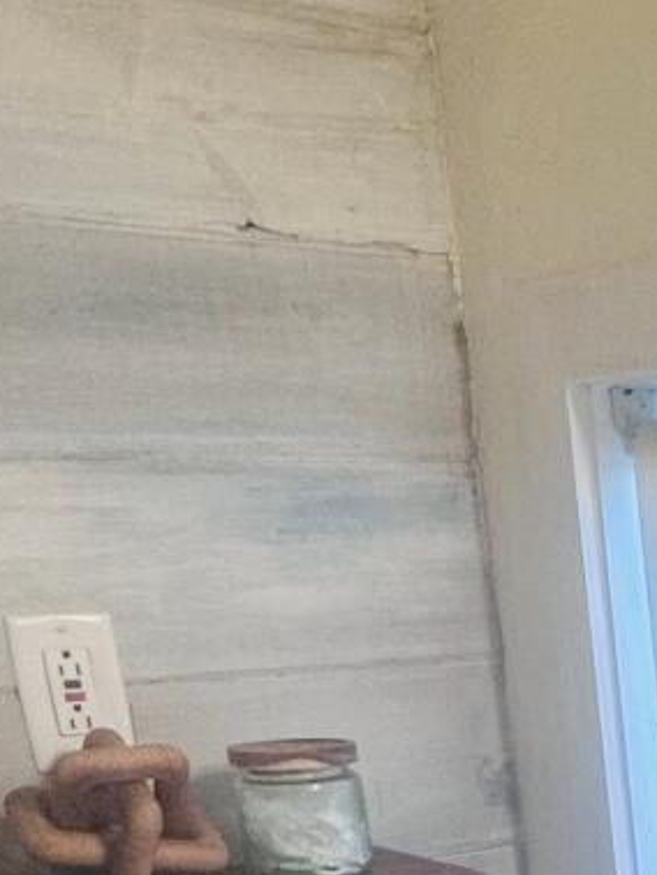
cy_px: 1167
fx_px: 1871
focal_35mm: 74
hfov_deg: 16.7
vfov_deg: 23.1
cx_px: 1164
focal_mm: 2.22
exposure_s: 1/120
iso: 100
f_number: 2.2
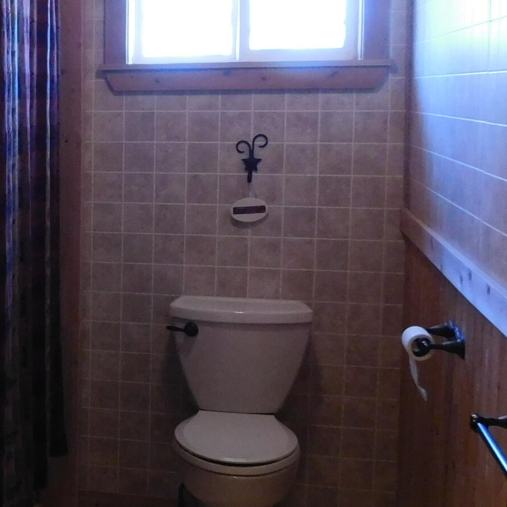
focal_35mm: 68
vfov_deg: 25.3
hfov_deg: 22.8
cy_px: 218
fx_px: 1127
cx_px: -136
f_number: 3
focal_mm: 4
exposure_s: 1/30
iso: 280
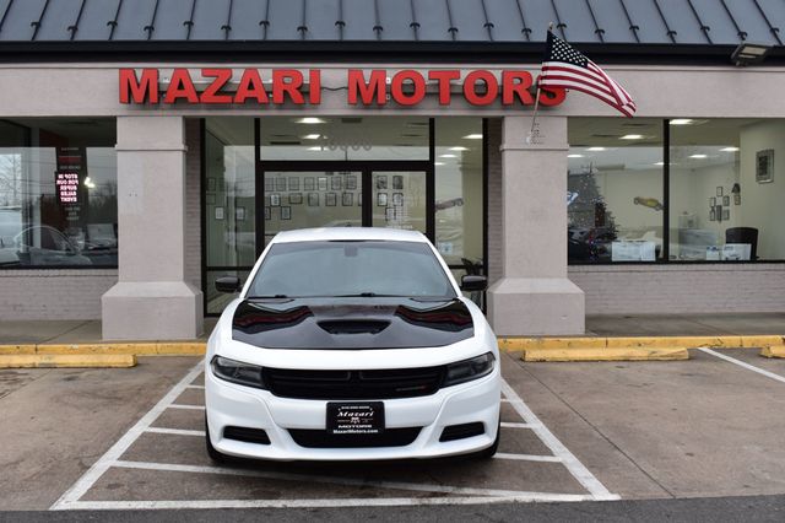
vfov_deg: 31.9
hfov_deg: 46.4
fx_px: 915
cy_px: 262
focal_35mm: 42
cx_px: 392
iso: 400
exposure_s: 1/60
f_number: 8
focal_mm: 28
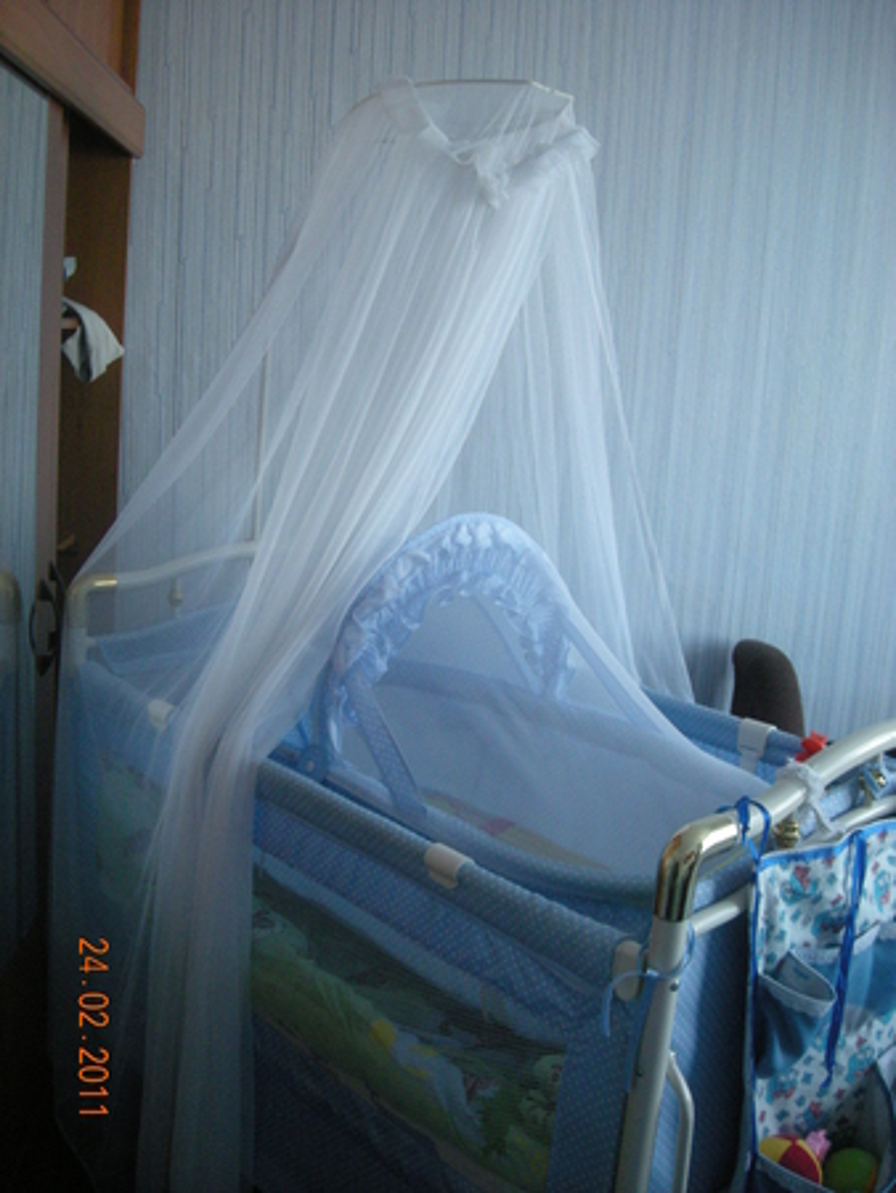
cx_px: 448
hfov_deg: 40.7
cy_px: 596
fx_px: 1207
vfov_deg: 52.6
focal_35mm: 35
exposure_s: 1/55.7
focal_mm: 5.7
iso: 322
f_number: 2.8
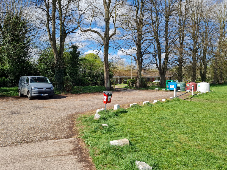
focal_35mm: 26
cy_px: 85
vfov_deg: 53.1
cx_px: 114
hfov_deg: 67.3
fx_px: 170
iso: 50
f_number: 1.8
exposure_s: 1/1888
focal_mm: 5.4
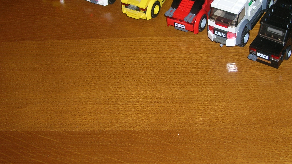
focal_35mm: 65
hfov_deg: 32.3
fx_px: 503
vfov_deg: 18.4
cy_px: 34
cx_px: 177
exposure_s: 1/60.1
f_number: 3.1
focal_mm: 7
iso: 50
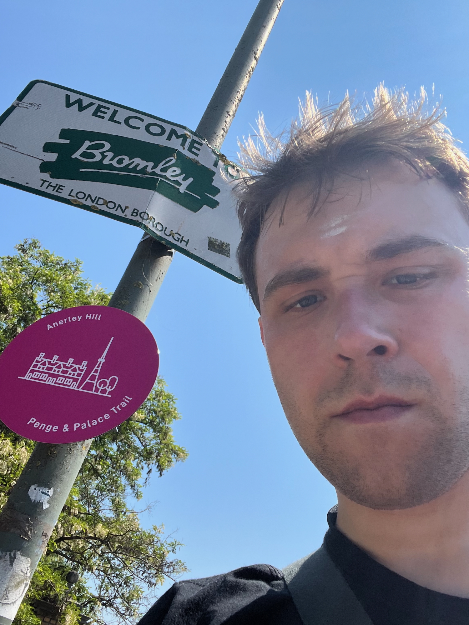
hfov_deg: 46.8
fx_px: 542
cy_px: 312
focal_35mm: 30
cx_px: 234
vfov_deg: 60.0
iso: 32
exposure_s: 1/772
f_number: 2.2
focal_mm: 2.71
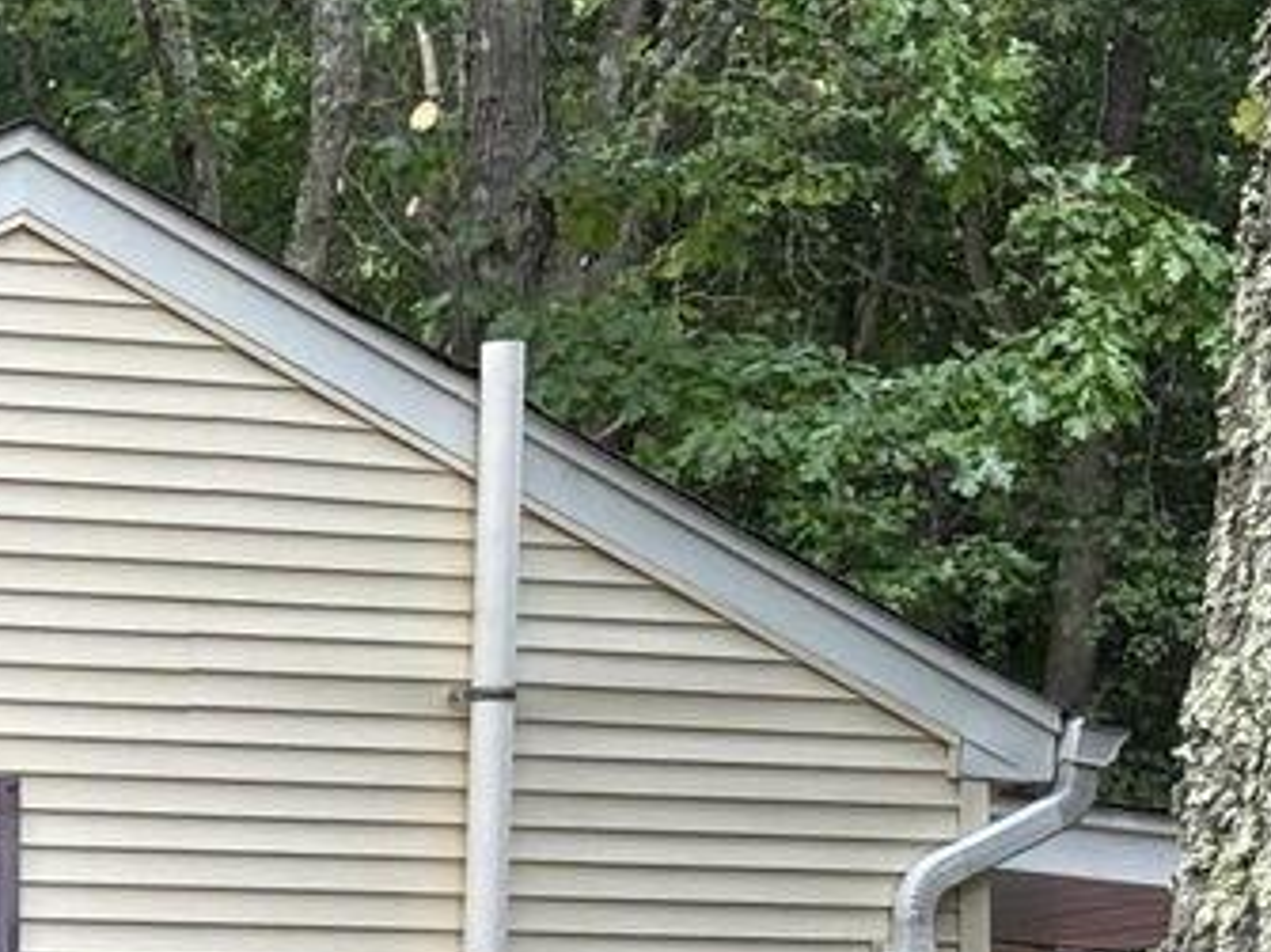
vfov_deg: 6.9
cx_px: -1083
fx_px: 7781
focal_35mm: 212
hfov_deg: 8.9
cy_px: 1555
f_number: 1.6
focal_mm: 5.96
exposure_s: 1/121
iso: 25
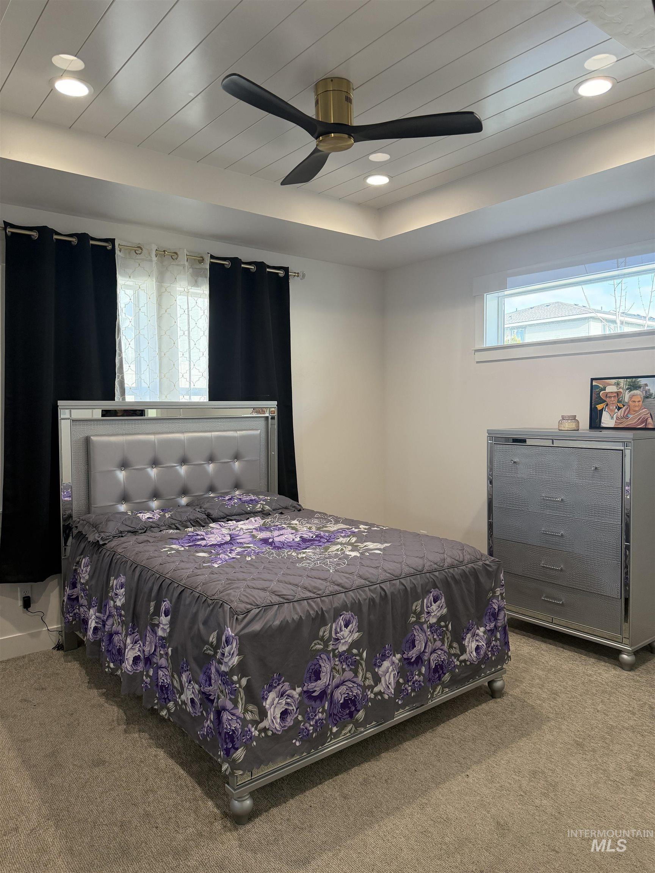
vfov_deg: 71.6
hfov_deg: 56.8
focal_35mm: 24
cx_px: 328
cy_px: 436
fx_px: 606
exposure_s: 1/135
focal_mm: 6.76
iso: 200
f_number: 1.78
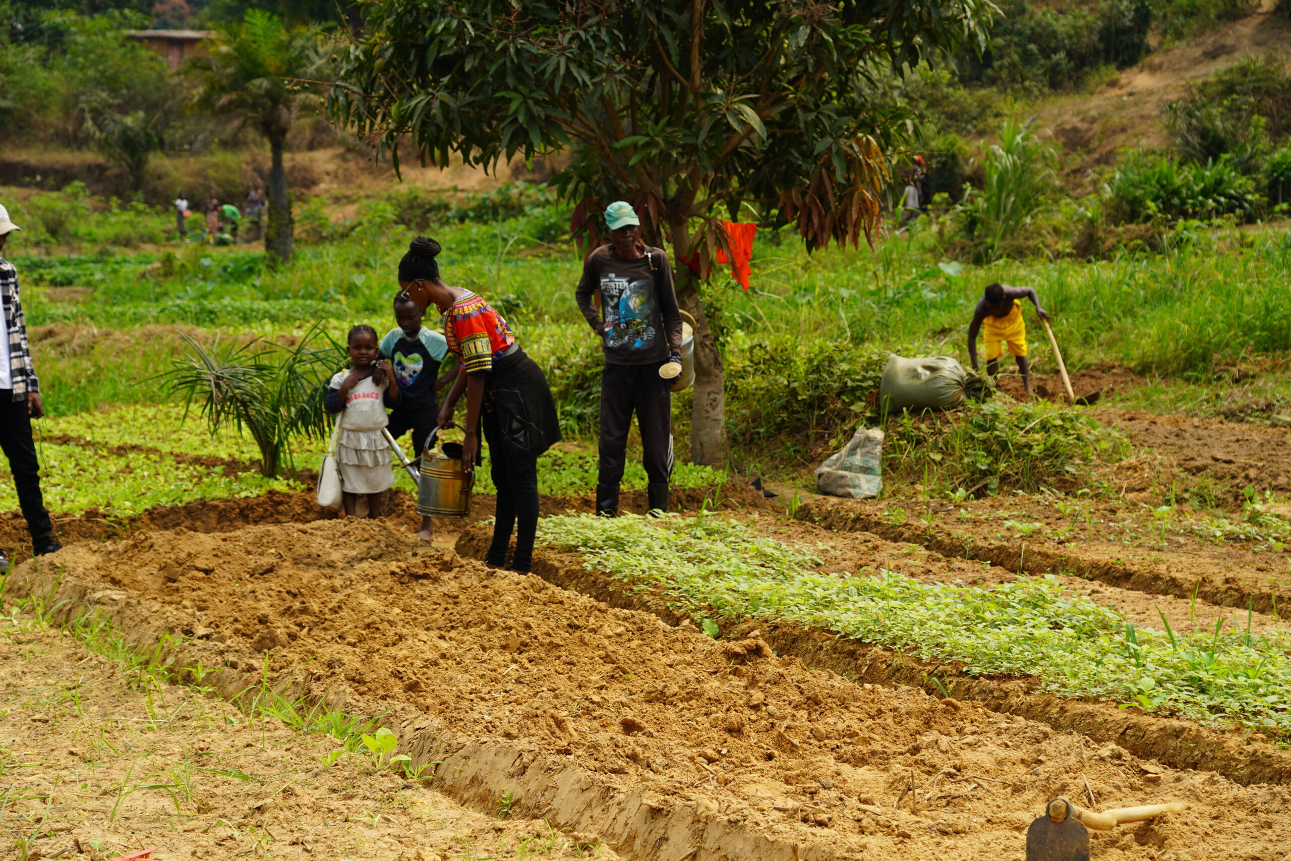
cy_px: 430
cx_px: 646
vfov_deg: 18.7
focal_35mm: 73
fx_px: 2618
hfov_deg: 27.7
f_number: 5
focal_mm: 73
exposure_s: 1/400
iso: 100
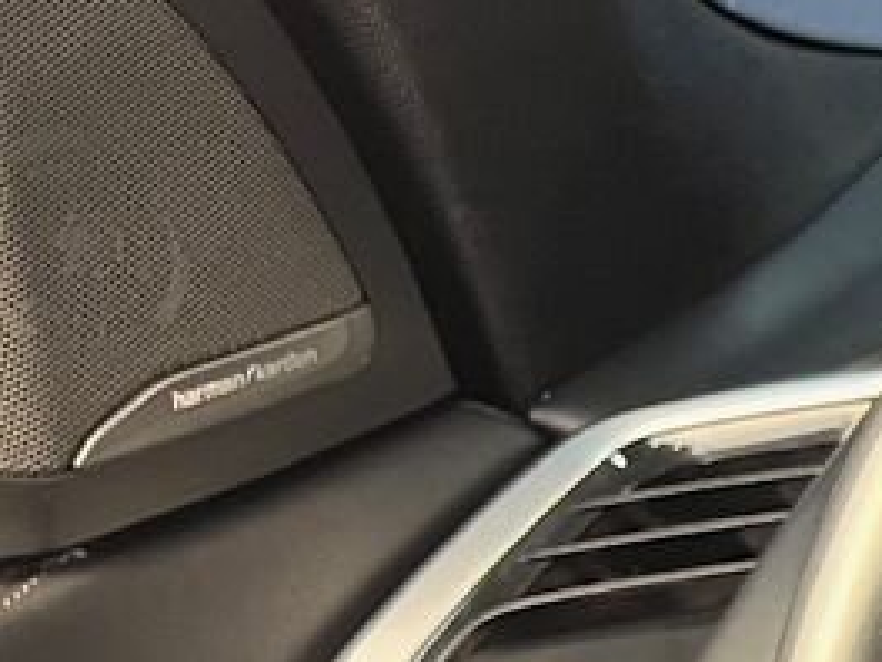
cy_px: 1020
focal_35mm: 118
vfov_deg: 11.9
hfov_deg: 13.2
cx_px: 2001
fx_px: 3007
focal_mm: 5.7
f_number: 1.5
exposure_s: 1/60
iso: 320
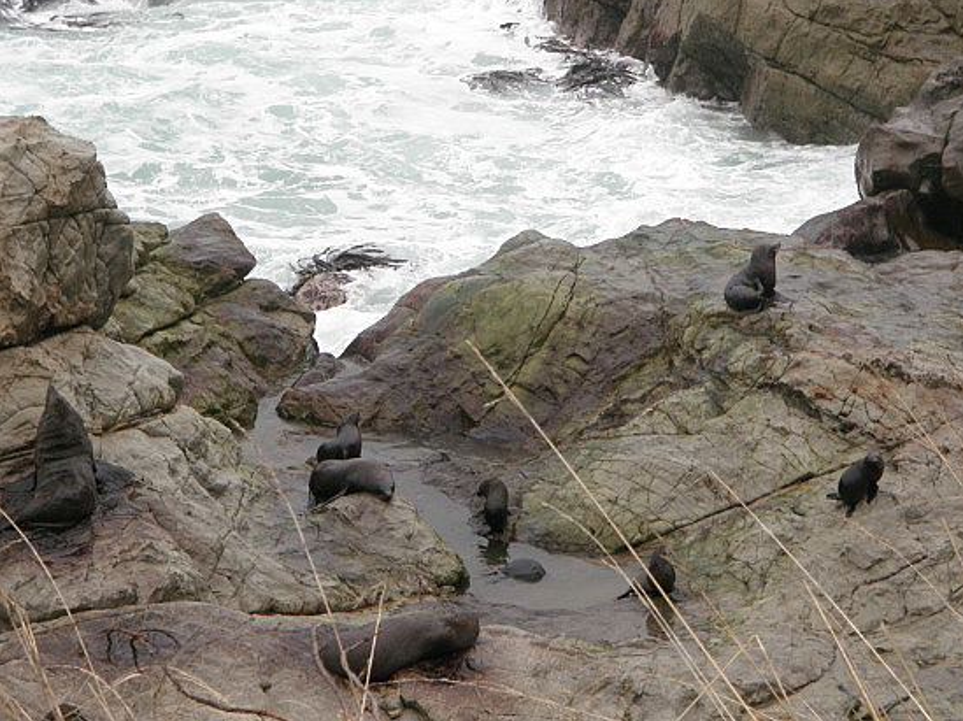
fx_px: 3308
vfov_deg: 12.4
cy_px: 302
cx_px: 474
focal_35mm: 119
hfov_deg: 16.6
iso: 160
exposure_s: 1/100
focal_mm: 18.2
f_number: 5.1
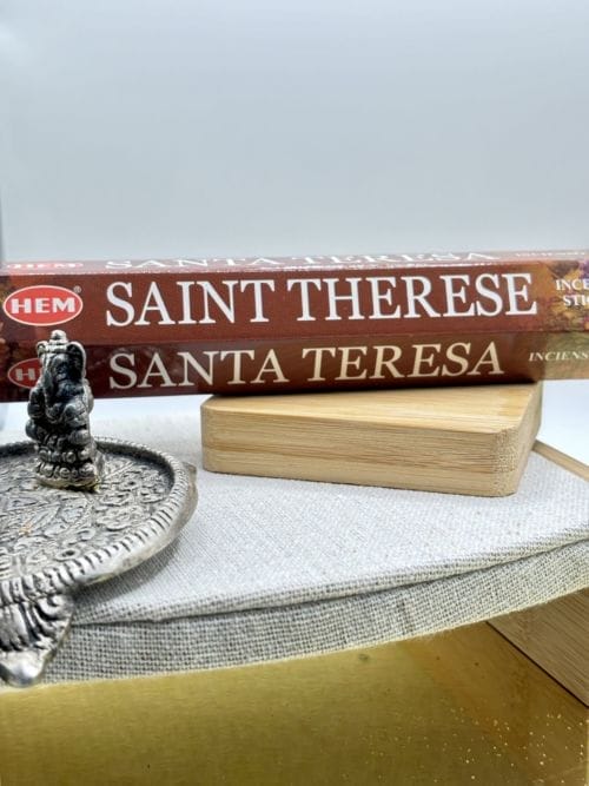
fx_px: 1180
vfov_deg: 36.8
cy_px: 393
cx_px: 294
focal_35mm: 52
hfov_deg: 28.0
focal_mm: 5.96
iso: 50
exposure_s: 1/100
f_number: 1.6
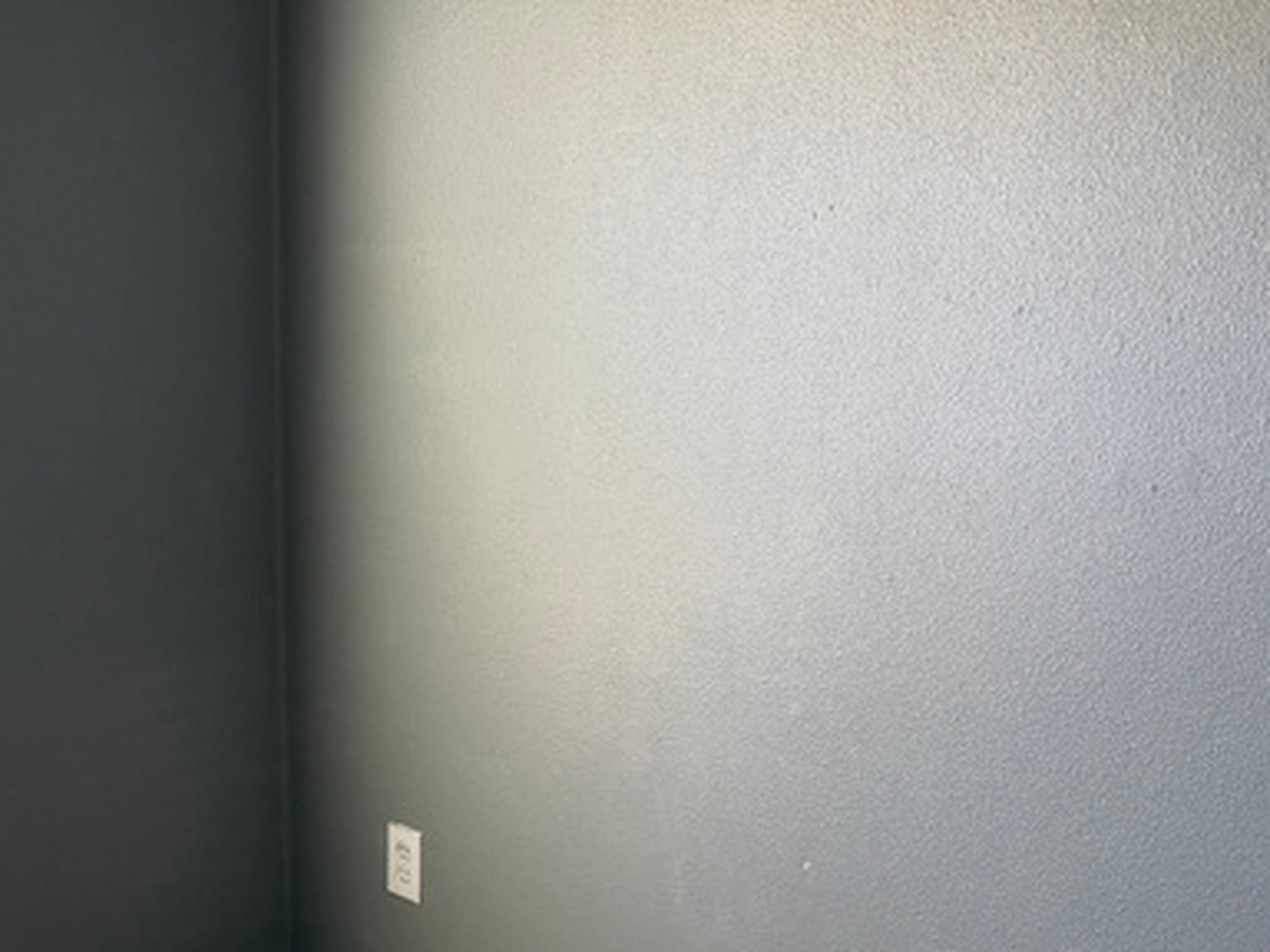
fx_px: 2348
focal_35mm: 64
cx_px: -66
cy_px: 724
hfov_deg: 28.0
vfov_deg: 22.7
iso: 200
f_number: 1.78
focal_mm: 6.76
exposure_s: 1/131
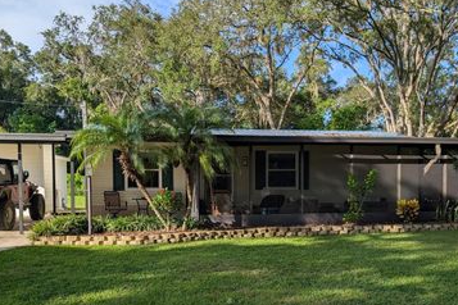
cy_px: 205
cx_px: 232
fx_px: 445
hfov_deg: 54.4
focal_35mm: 35
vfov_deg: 37.4
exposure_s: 1/752
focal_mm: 6.9
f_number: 1.68
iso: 23
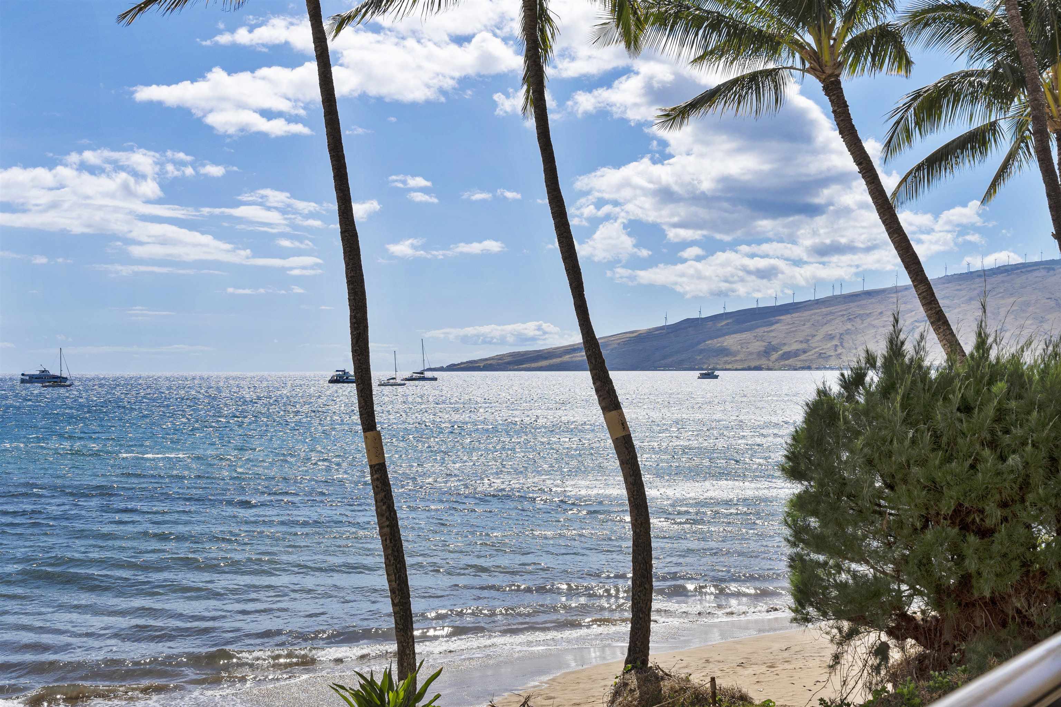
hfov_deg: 46.4
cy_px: 354
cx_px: 530
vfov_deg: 31.9
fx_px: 1238
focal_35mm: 42
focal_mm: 28
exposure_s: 1/200
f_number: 8
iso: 100
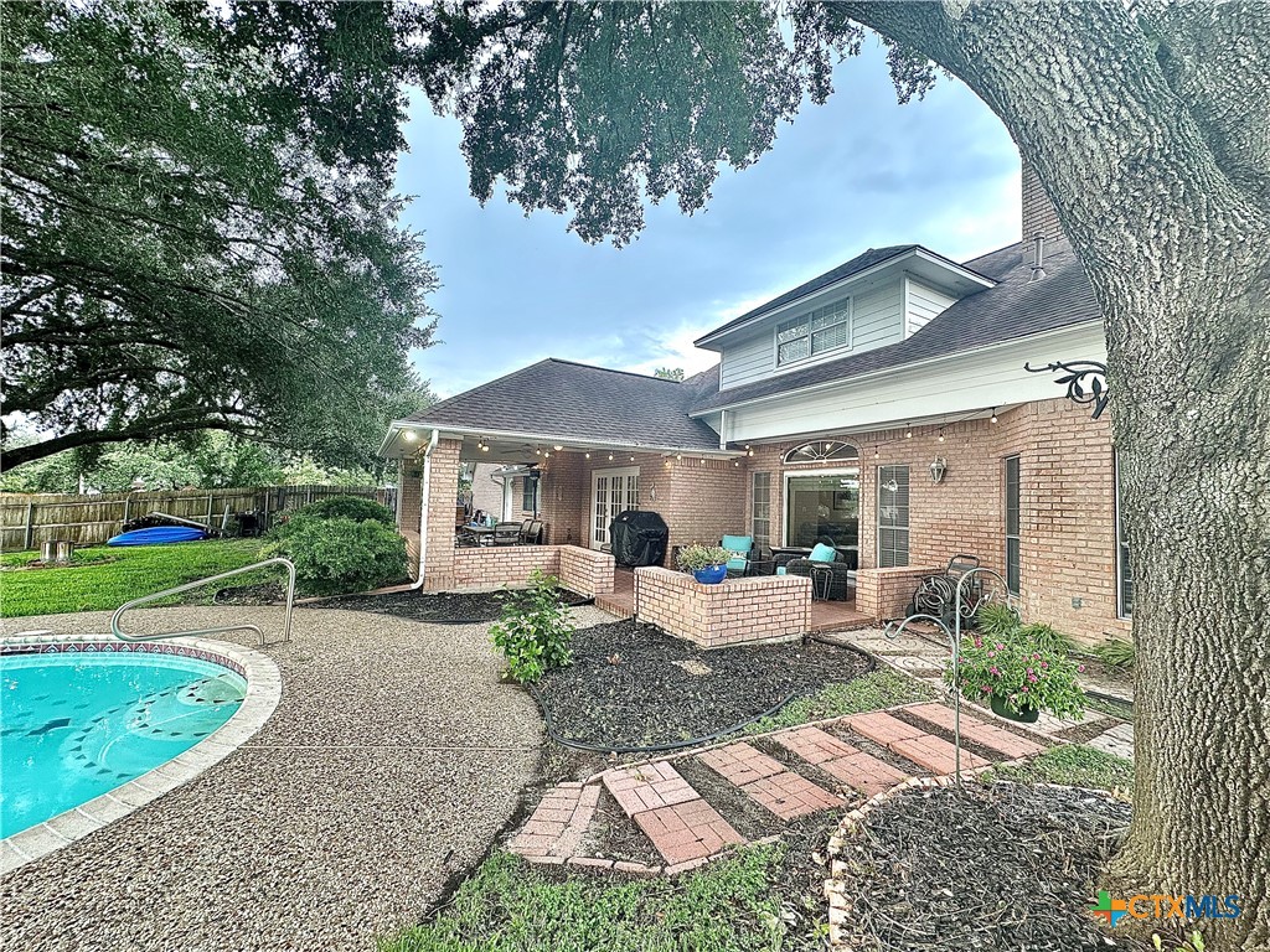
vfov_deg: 85.7
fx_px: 514
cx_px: 635
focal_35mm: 14
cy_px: 476
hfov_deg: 102.1
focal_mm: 2.22
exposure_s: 1/120
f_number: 2.2
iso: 64
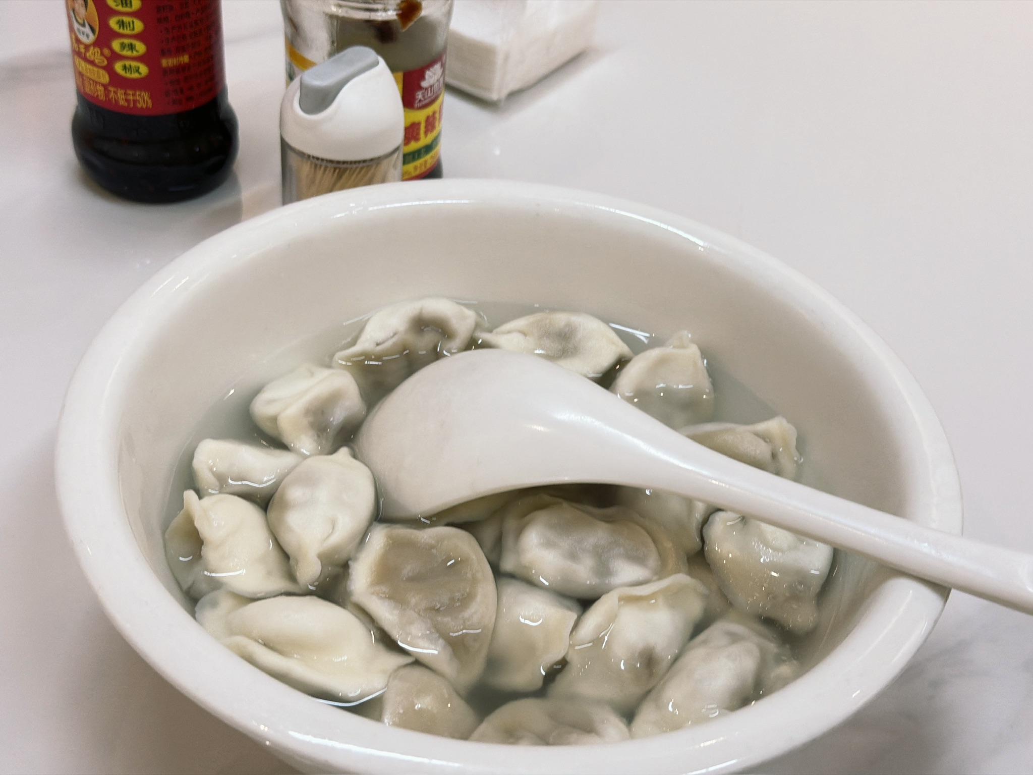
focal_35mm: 48
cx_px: 516
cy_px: 388
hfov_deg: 39.7
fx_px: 1432
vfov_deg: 30.3
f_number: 1.78
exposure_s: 1/60
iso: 125
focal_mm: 6.76
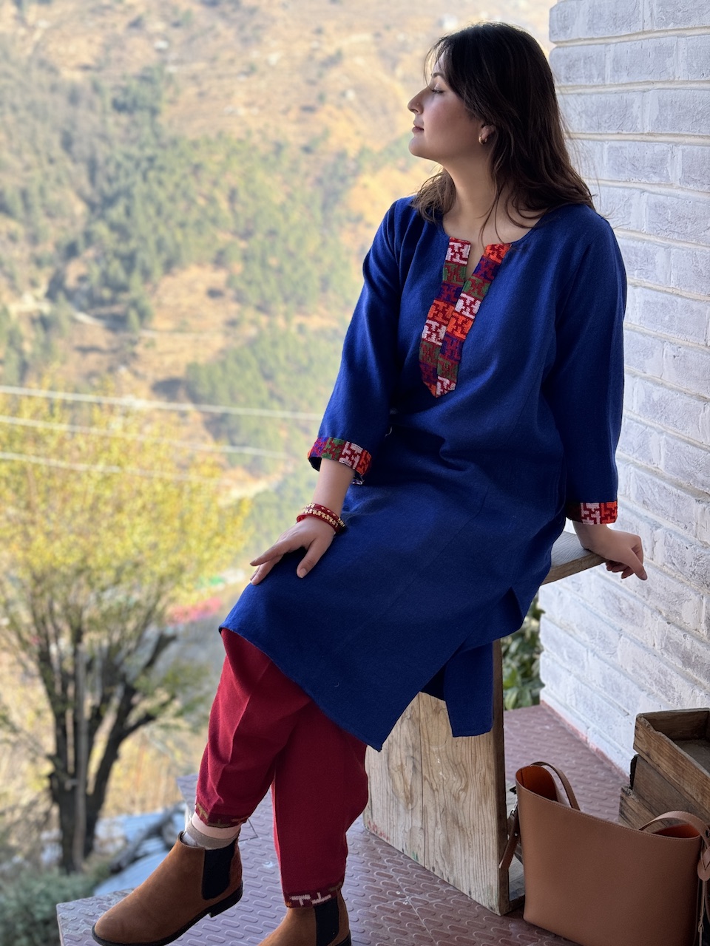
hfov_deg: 30.3
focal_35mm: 48
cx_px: 355
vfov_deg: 39.7
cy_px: 473
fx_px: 1313
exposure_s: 1/707
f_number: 1.78
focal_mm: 6.76
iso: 64
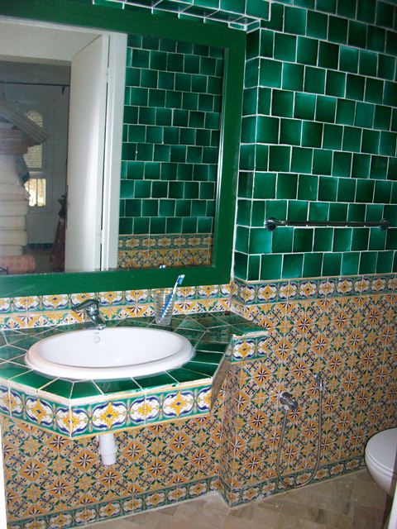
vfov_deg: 56.8
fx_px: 489
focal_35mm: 32
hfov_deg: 44.2
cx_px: 198
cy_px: 264
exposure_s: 1/60
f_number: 2.8
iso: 120
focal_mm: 5.7
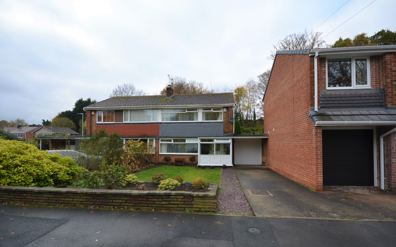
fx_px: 173
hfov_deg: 97.8
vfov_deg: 71.0
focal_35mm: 16
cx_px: 202
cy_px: 137
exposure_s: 1/160
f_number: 6.3
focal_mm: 10
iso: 200
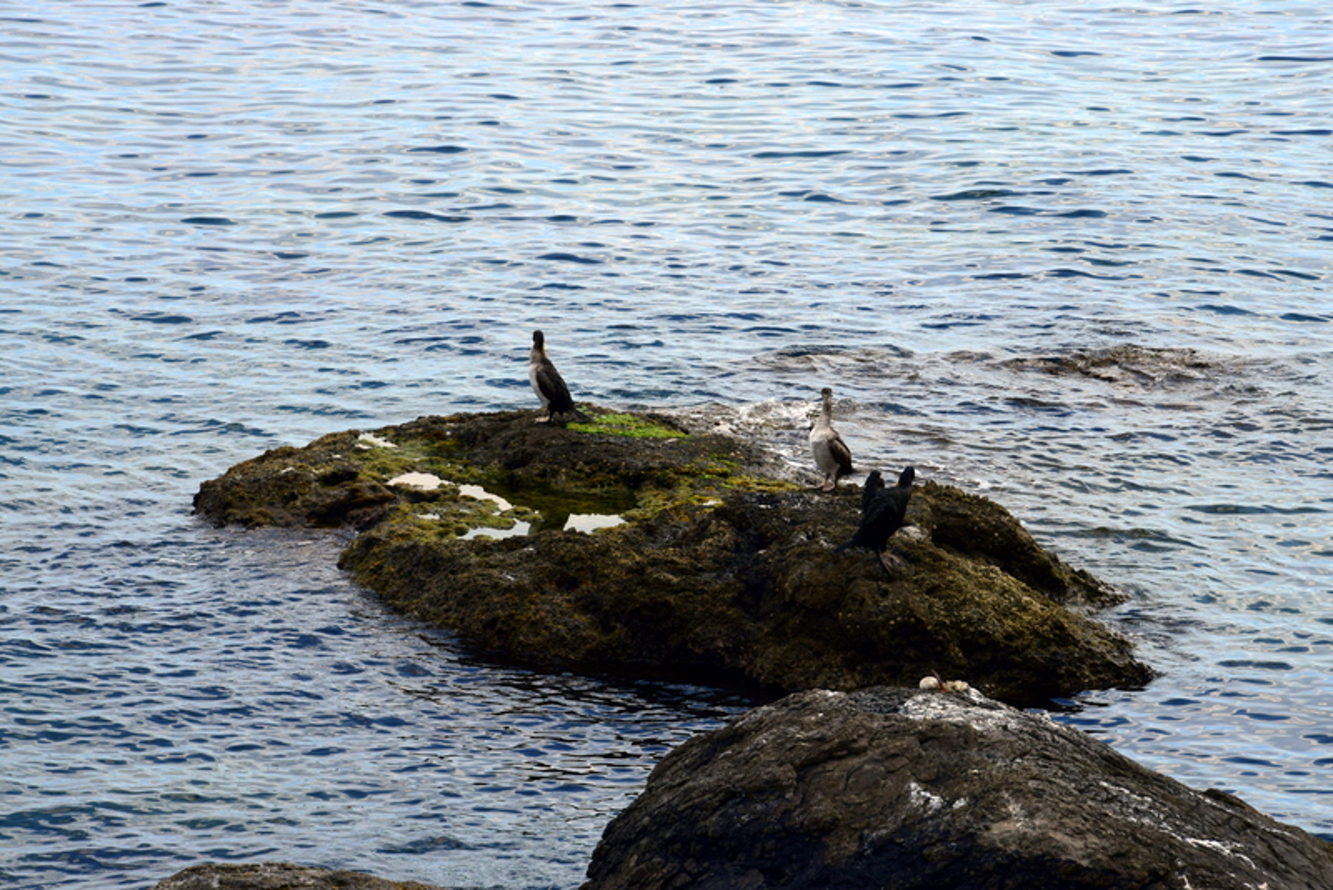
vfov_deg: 10.2
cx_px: 666
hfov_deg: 15.2
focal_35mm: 135
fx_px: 5000
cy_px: 445
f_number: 11
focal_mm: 90
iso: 400
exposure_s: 1/400
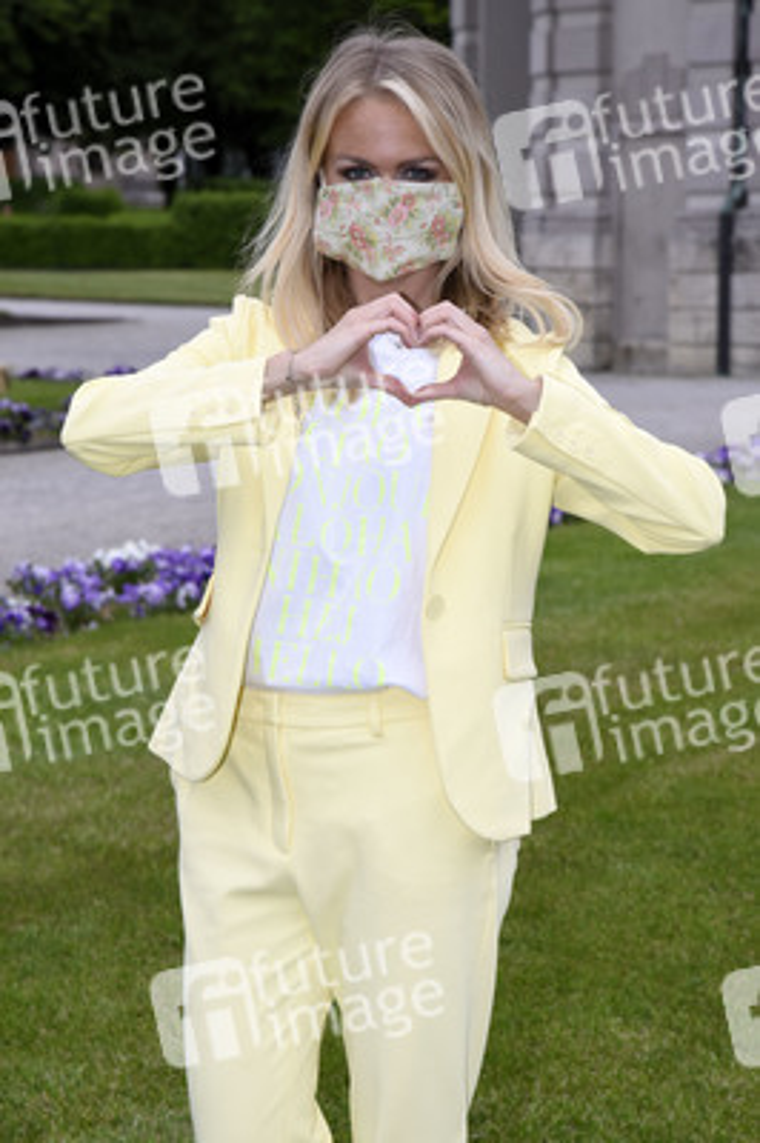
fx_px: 3806
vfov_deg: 17.1
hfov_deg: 11.4
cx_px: 380
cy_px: 572
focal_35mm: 120
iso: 1600
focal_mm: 120
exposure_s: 1/160
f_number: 10
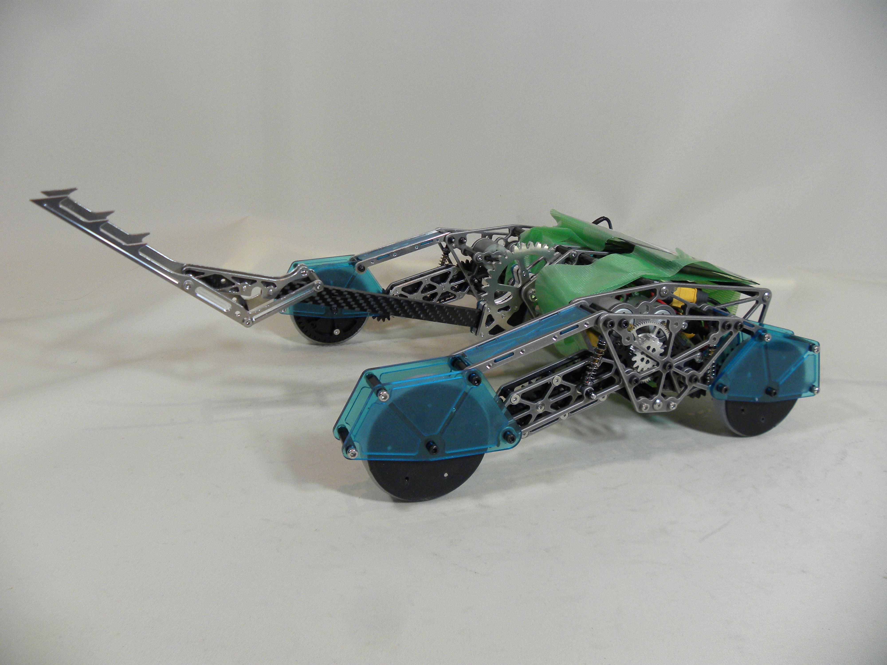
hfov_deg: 67.3
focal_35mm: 26
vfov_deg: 53.1
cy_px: 332
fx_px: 666
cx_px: 444
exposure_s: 1/60.4
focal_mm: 4.6
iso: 137
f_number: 2.8
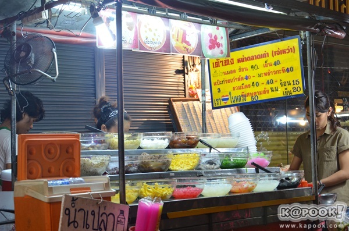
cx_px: 174
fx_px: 696
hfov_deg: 28.1
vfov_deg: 18.8
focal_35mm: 72
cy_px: 116
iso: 640
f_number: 4.8
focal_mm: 48
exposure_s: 1/25
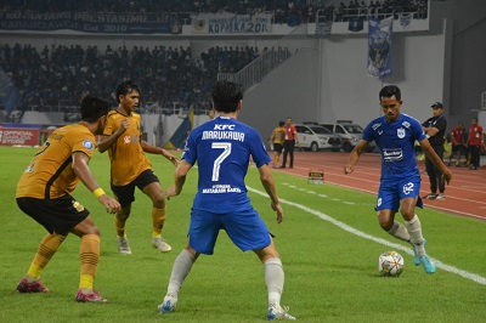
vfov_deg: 9.1
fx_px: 2023
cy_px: 162
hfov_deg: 13.7
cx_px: 243
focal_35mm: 150
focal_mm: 100
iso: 3200
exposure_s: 1/640
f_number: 5.6
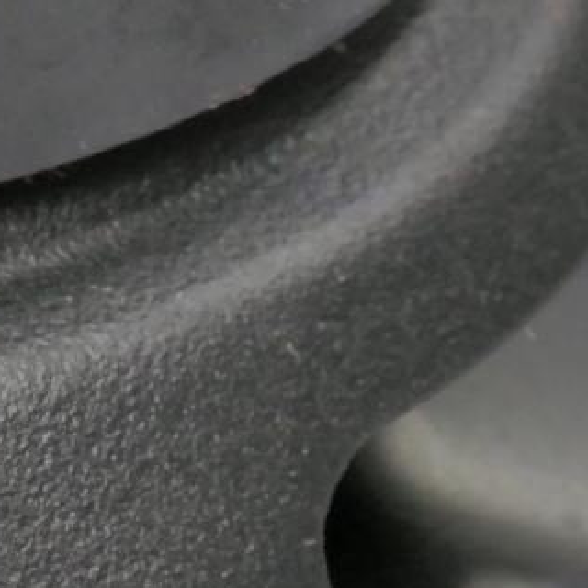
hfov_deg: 8.3
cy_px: 24
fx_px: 3959
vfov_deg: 8.5
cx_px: -341
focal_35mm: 206
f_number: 16
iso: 1600
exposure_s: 1/100
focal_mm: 35
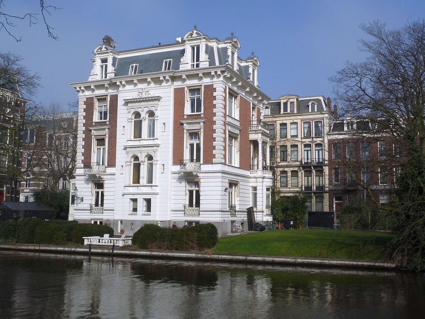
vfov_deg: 38.7
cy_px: 160
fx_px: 454
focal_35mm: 37
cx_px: 212
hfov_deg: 50.1
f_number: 5.6
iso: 80
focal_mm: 6.1
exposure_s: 1/500
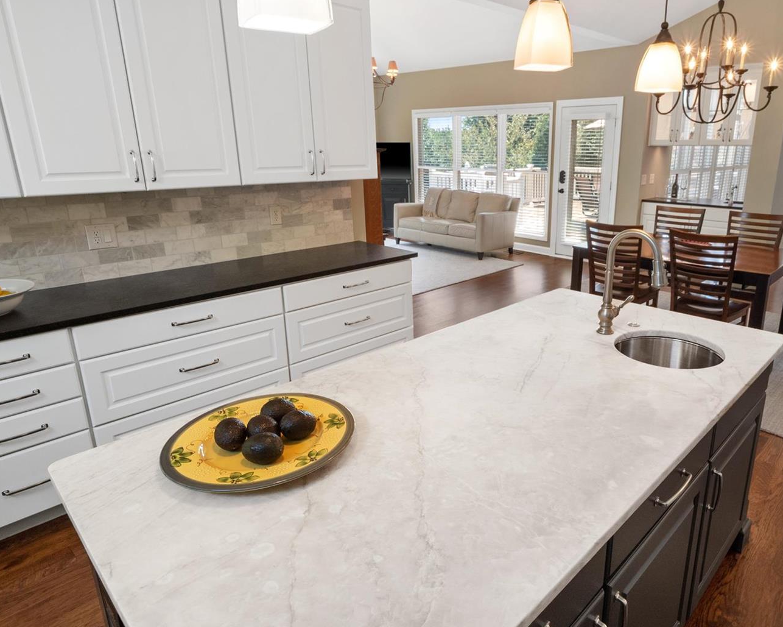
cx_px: 474
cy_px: 313
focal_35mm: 21
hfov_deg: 76.7
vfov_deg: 65.5
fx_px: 487
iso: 400
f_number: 10
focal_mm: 9
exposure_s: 1/2
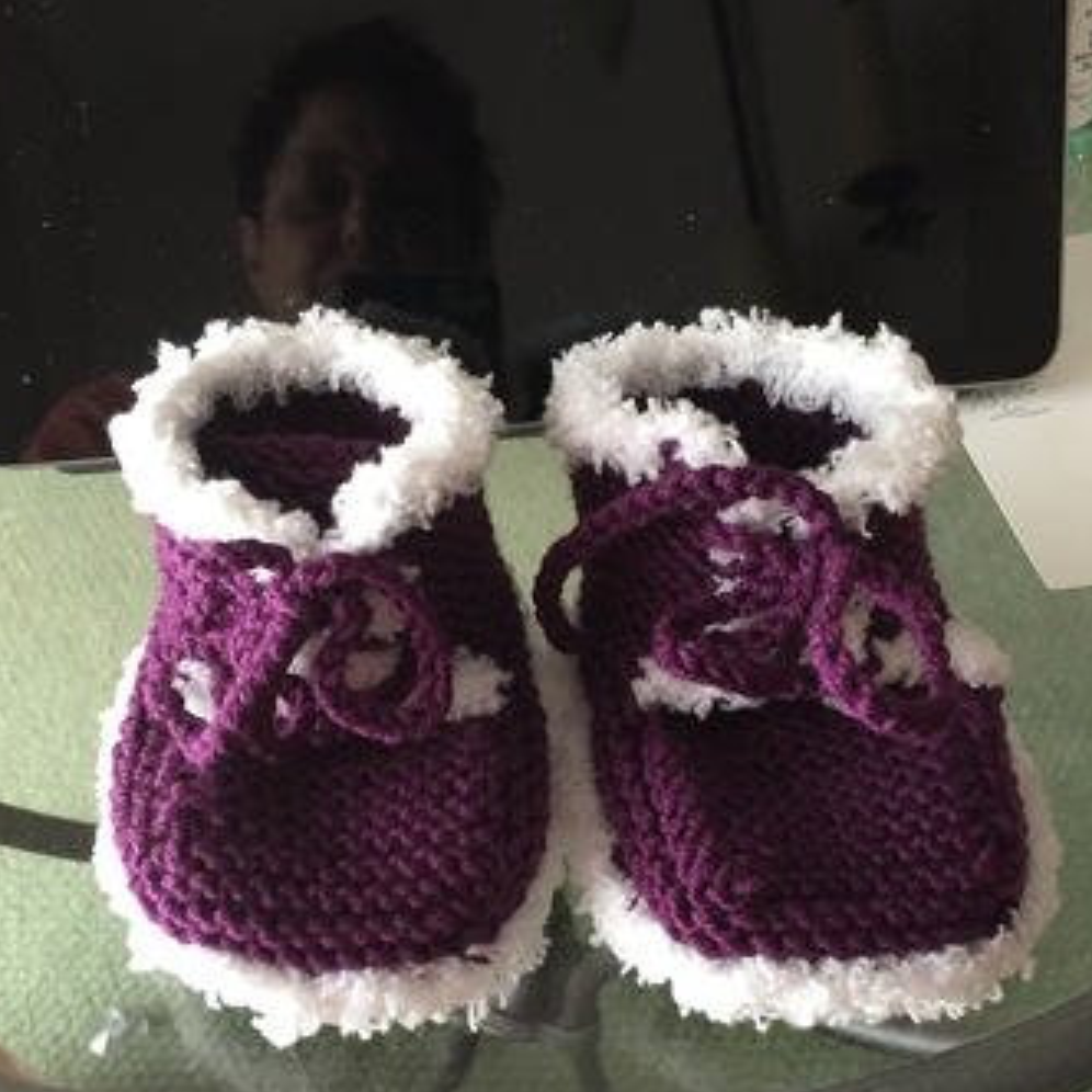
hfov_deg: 46.0
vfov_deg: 45.5
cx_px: 539
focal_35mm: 36
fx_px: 1285
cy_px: 710
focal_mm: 4.15
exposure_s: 1/25
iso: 250
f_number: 2.2
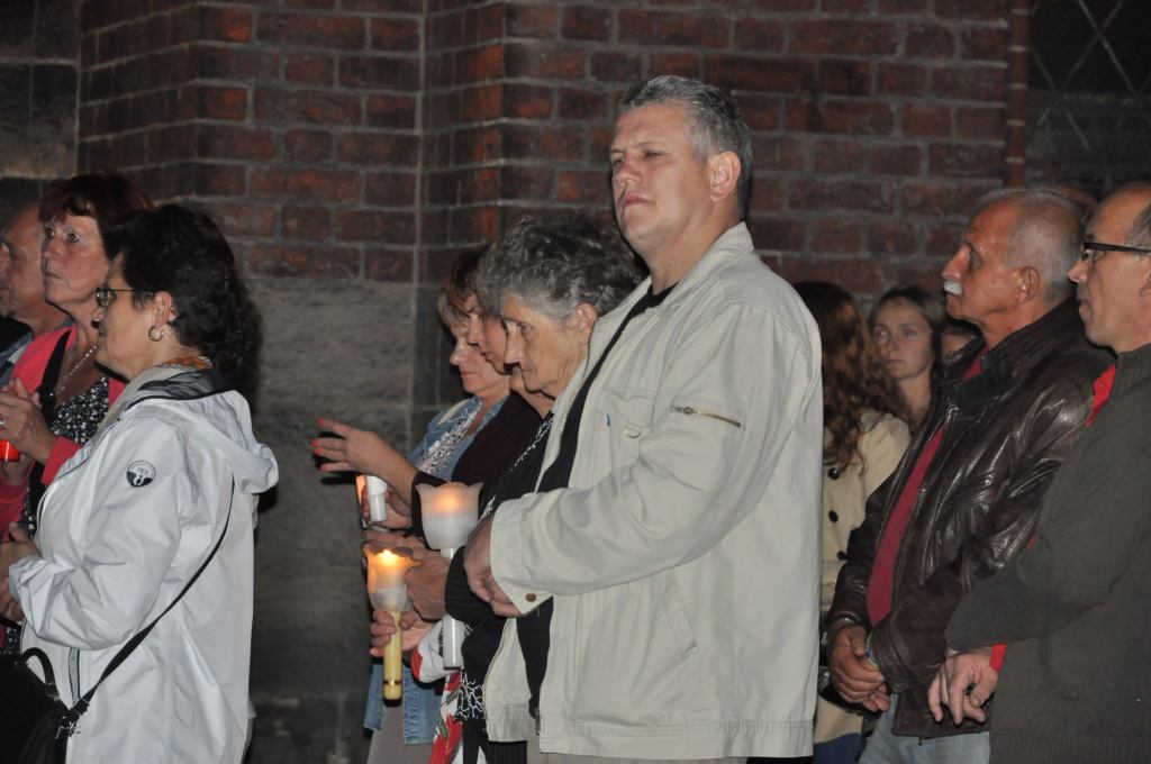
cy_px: 382
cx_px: 576
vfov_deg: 8.7
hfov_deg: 13.1
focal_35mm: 158
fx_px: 5029
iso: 2000
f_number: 5.6
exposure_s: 1/200
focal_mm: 105
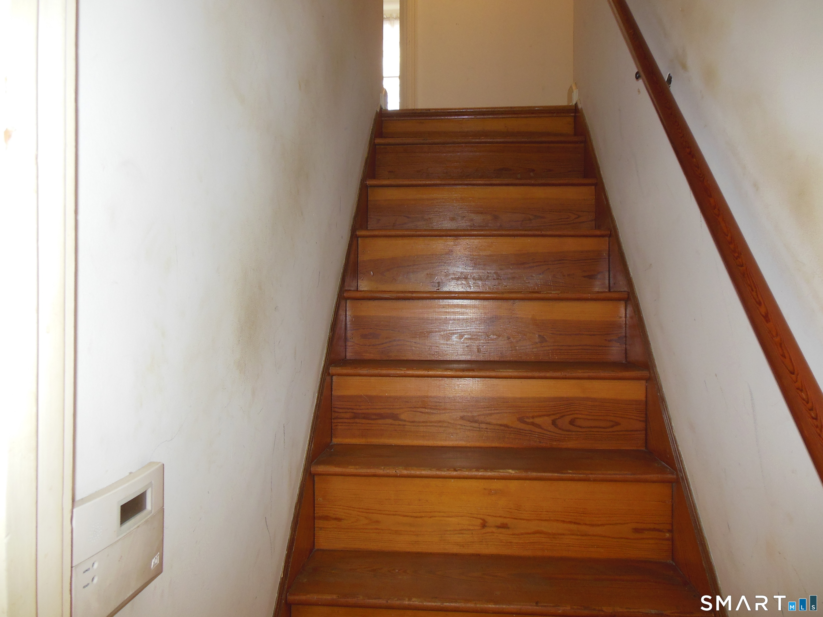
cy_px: 308
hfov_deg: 69.4
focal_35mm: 25
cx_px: 412
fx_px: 594
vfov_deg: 54.9
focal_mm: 4.5
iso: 200
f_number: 3.2
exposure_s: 1/25
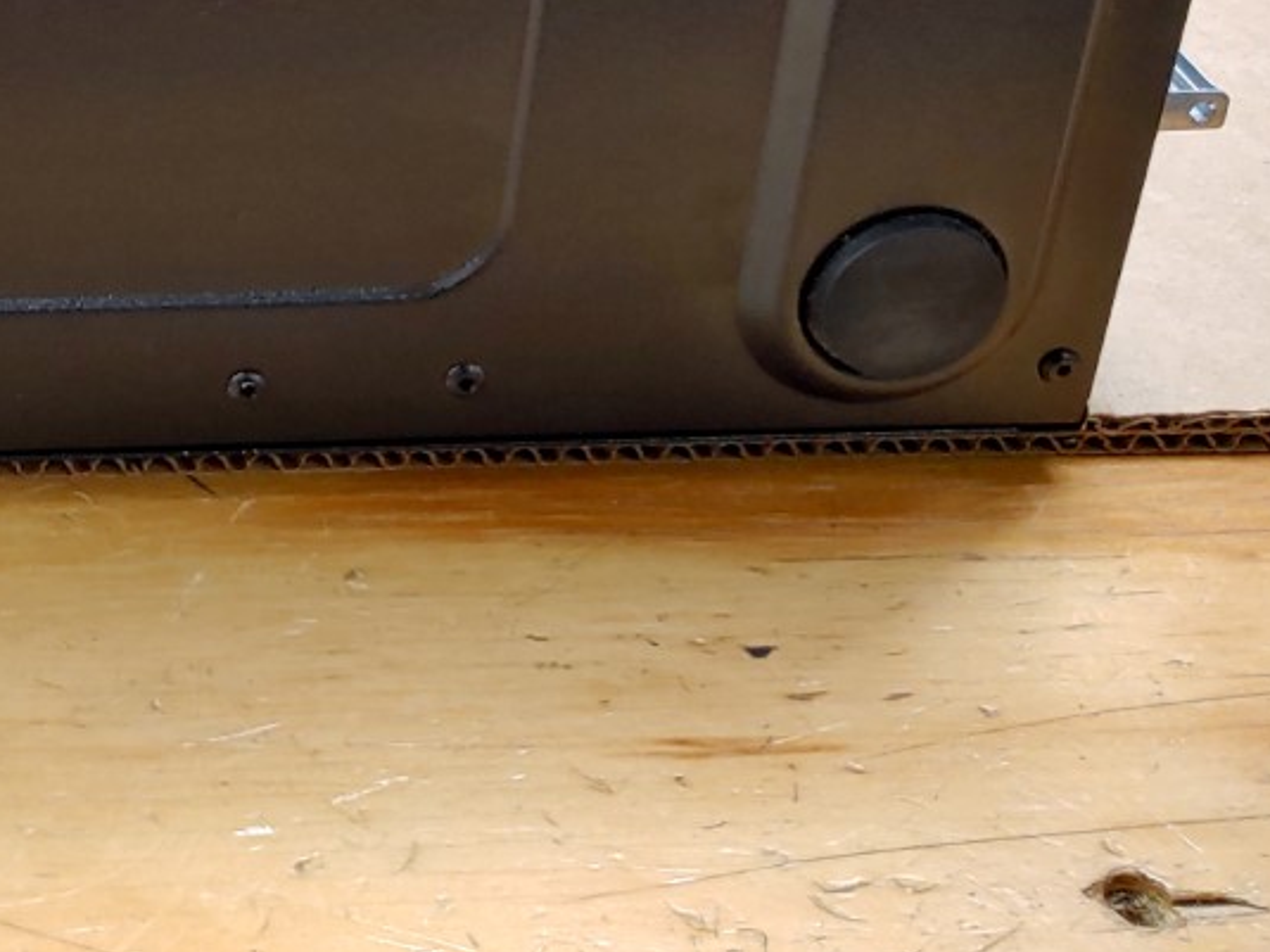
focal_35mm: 70
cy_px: -166
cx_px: -256
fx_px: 2568
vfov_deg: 19.8
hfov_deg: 25.0
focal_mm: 4.36
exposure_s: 1/60
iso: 50
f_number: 1.8
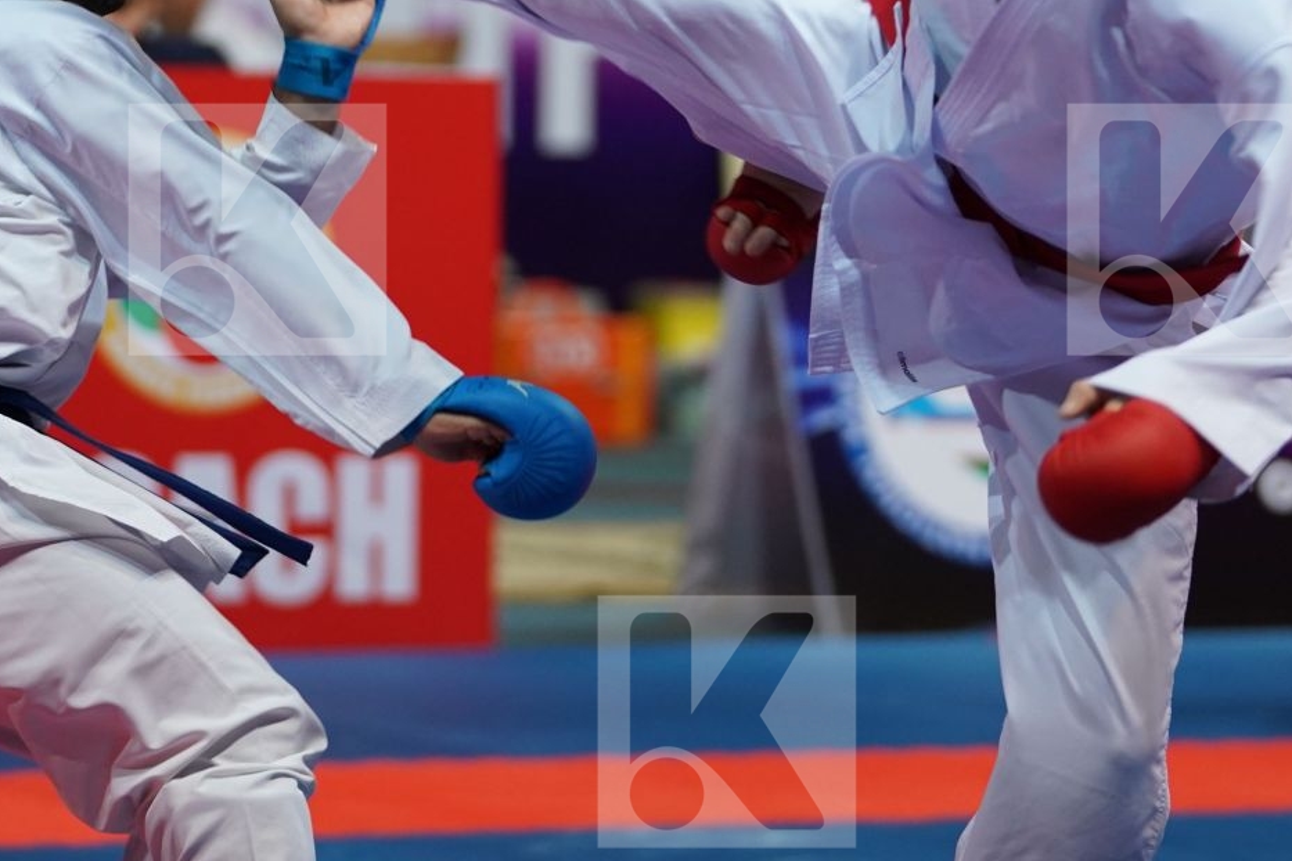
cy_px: 230
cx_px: 727
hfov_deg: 8.3
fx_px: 8936
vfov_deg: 5.5
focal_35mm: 249
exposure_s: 1/500
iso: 1600
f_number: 2.8
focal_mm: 129
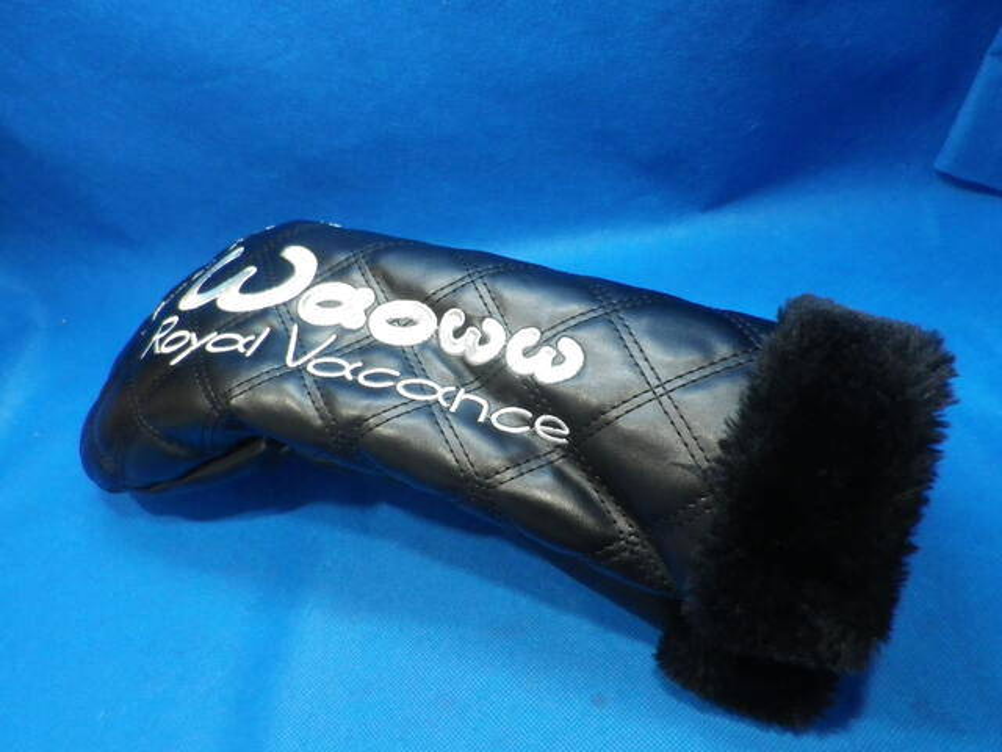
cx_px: 501
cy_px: 376
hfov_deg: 69.4
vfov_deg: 54.9
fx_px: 724
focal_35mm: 25
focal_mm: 4.5
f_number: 3.5
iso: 400
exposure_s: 1/30
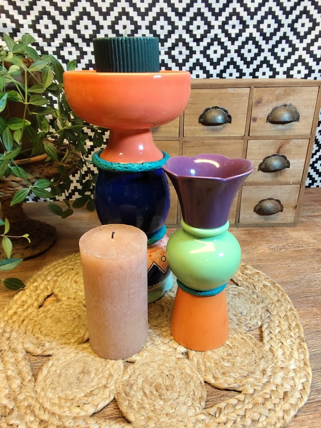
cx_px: 160
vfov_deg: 69.4
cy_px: 214
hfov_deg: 54.9
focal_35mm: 25
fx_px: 309
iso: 250
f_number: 2.2
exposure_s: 1/50
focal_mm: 1.65
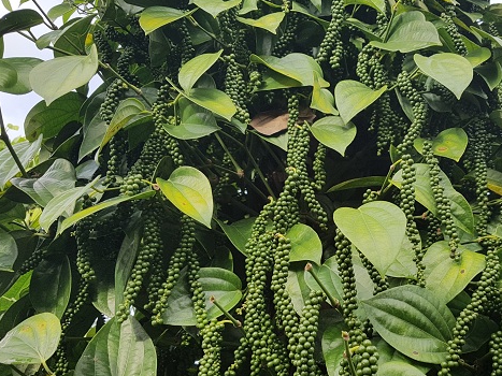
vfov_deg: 36.8
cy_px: 201
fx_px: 565
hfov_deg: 47.2
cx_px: 332
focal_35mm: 39
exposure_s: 1/594
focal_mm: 4.2
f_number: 1.7
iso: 50
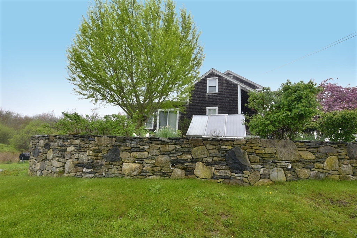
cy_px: 119
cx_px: 178
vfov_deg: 73.8
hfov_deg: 96.7
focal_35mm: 16
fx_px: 159
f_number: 7.1
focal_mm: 16
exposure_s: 1/200
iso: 400
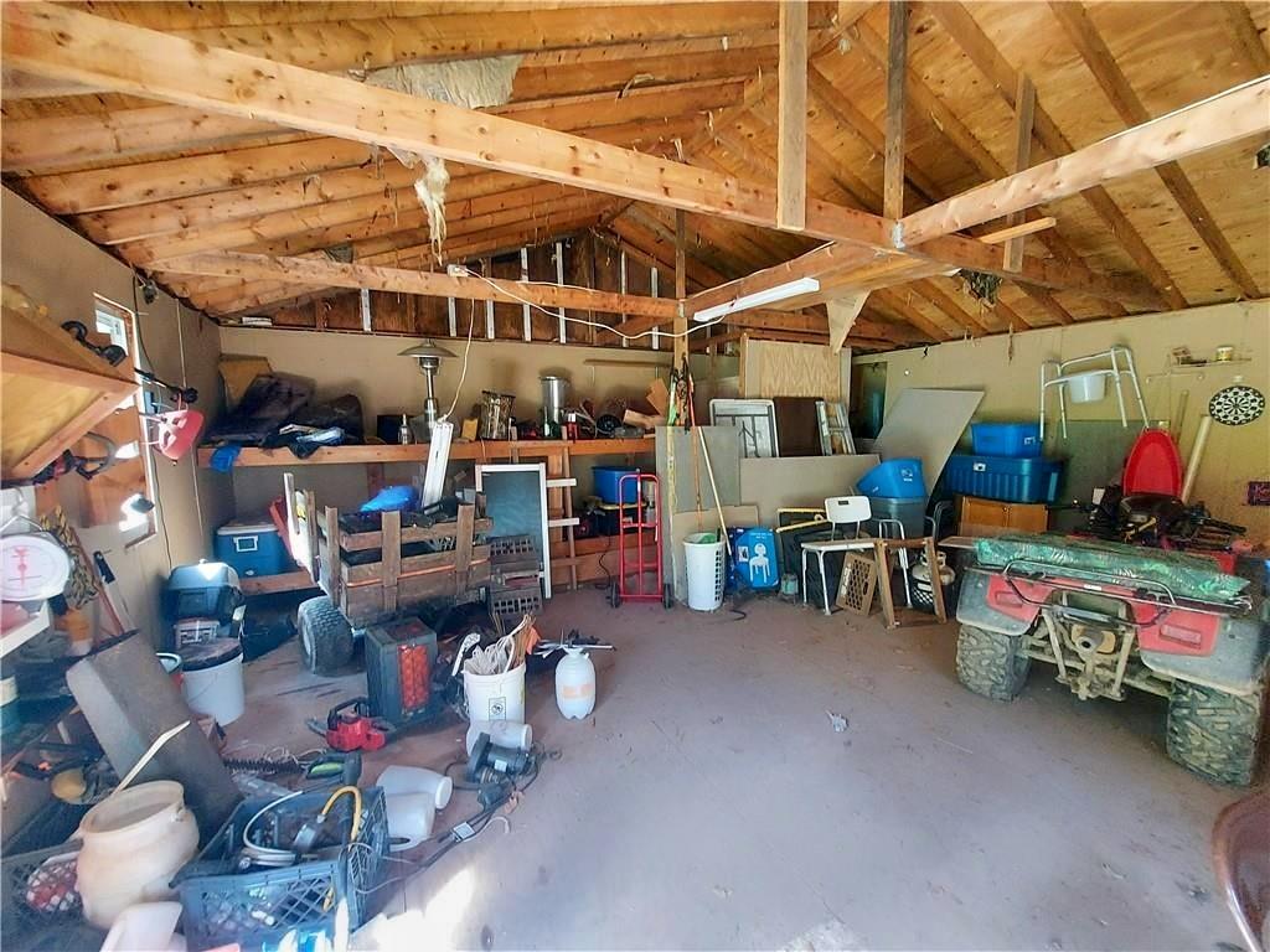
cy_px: 476
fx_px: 477
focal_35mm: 13
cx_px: 635
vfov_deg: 89.9
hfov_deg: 106.2
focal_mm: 1.74
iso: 320
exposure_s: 1/50
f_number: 2.2
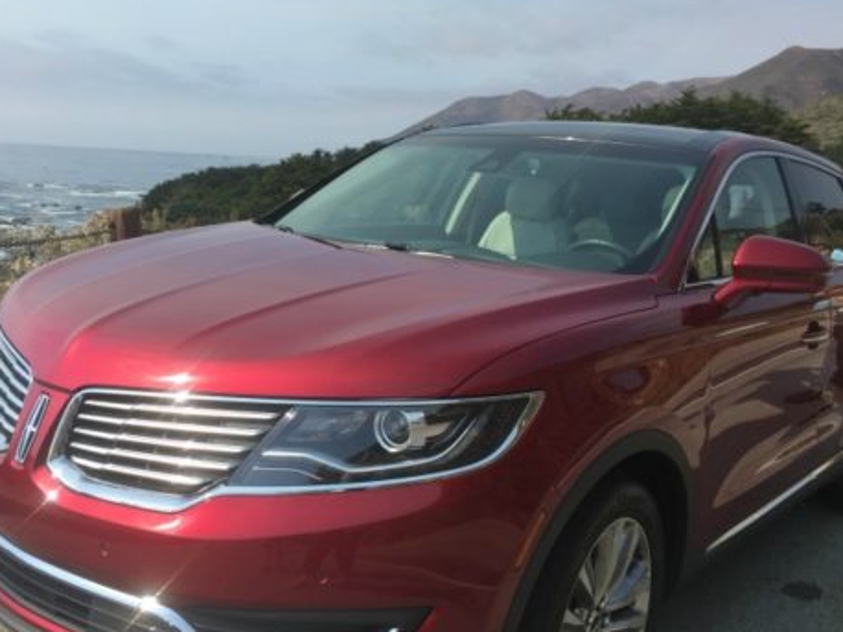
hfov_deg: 48.9
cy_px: 315
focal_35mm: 38
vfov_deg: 37.7
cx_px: 385
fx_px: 925
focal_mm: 4.15
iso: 32
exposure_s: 1/2083
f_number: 2.2
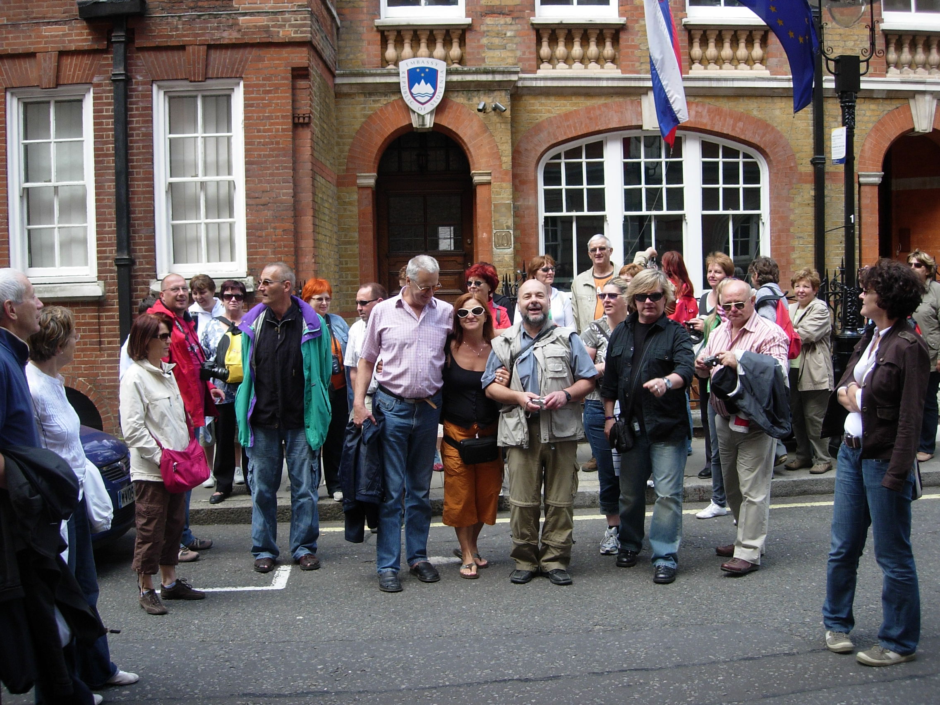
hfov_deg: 49.0
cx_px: 470
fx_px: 1032
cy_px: 352
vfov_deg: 37.7
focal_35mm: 38
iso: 79
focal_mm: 7.8
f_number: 2.8
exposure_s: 1/228
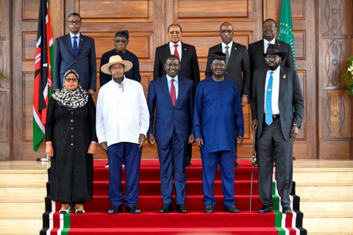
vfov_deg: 11.4
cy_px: 118
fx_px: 1177
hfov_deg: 17.1
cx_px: 176
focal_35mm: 120
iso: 4500
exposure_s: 1/1000
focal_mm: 120
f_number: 6.3
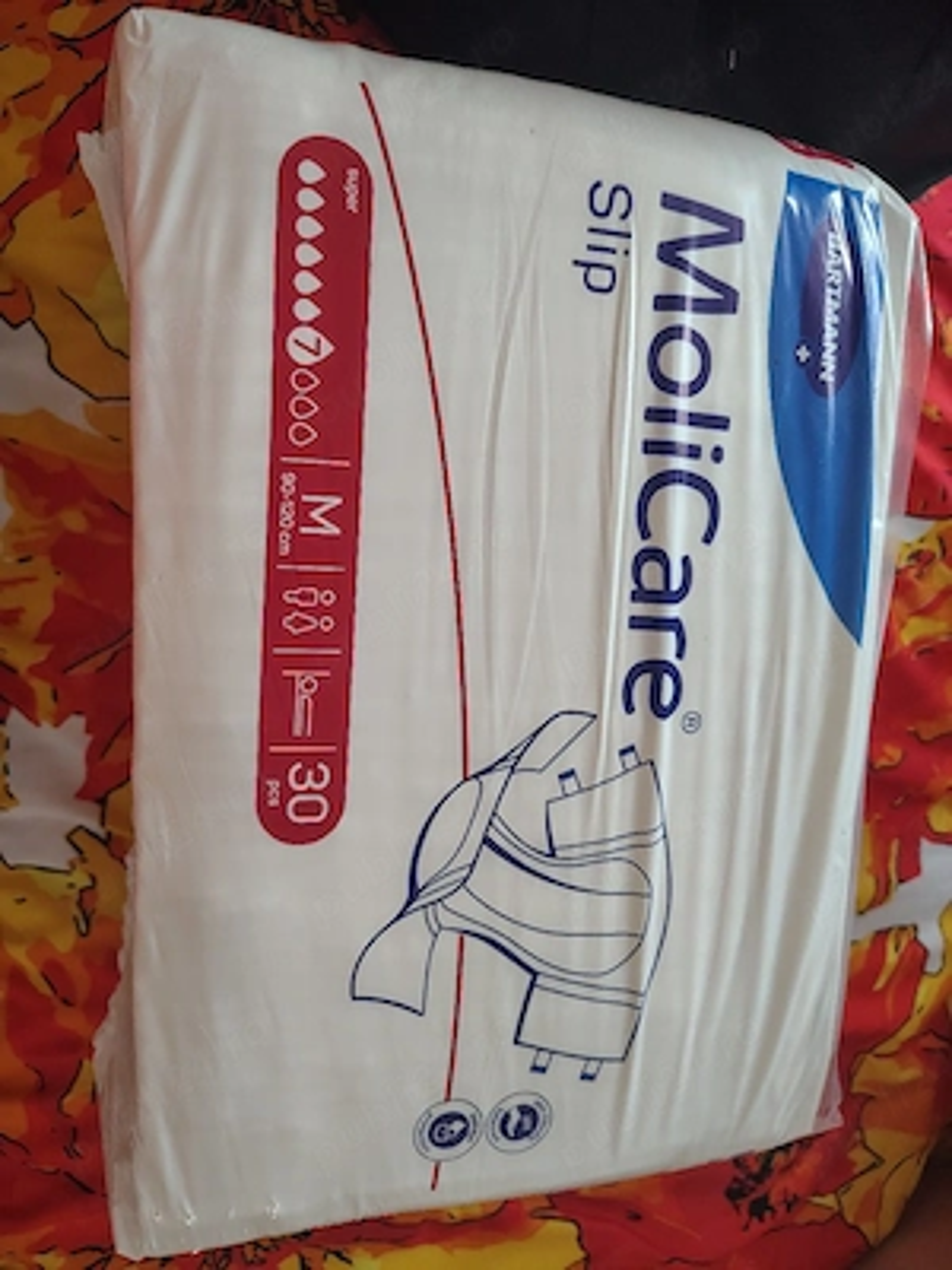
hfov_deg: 56.8
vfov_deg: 71.6
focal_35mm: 24
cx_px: 476
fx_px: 880
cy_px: 635
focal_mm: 5.56
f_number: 1.8
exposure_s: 1/100
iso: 535
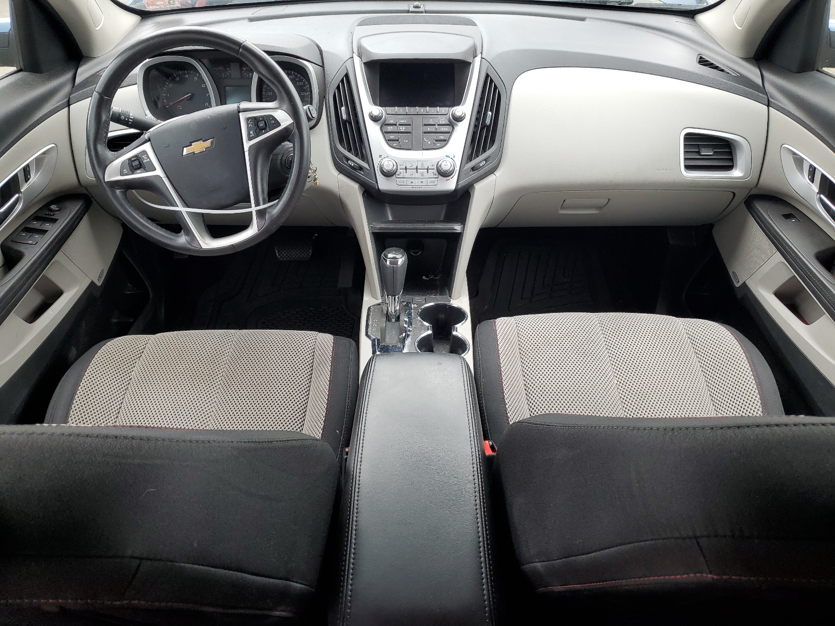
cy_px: 313
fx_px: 627
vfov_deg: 53.1
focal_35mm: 26
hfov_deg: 67.3
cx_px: 418
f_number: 1.5
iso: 50
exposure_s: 1/189
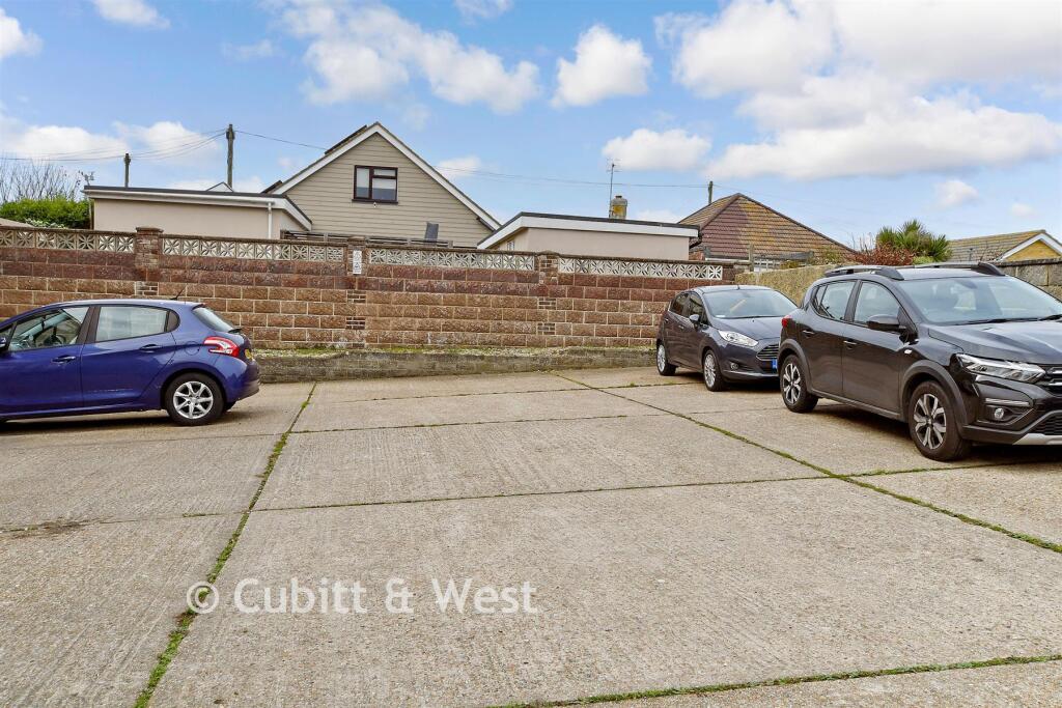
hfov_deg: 61.9
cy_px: 354
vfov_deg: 43.6
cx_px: 531
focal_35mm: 30
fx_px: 885
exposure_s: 1/320
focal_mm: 20
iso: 200
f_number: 8
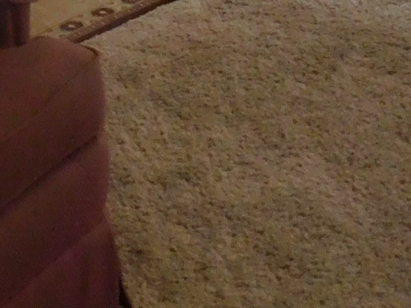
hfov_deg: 15.7
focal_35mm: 125
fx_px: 1484
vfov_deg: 10.2
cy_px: -439
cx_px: 111
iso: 400
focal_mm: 4
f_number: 3
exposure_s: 1/25
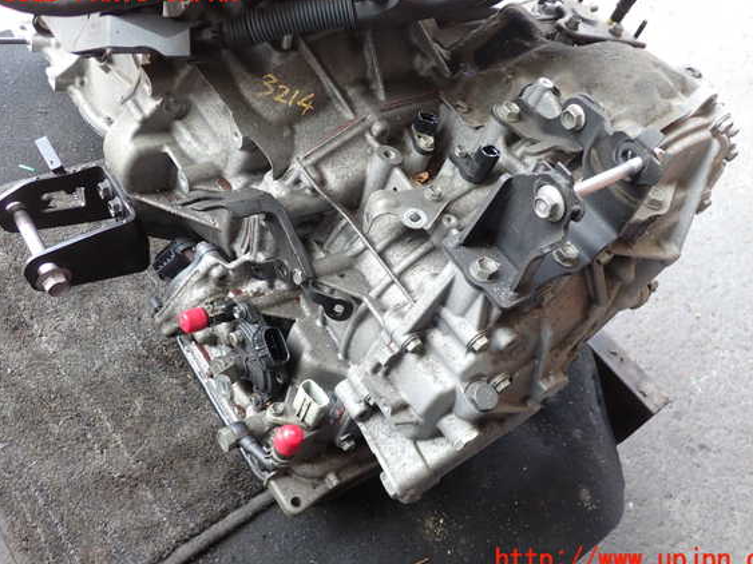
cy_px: 277
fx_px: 696
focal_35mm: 32
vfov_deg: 44.1
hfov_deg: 56.8
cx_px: 396
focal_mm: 5.4
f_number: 2.3
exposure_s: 1/60
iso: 125
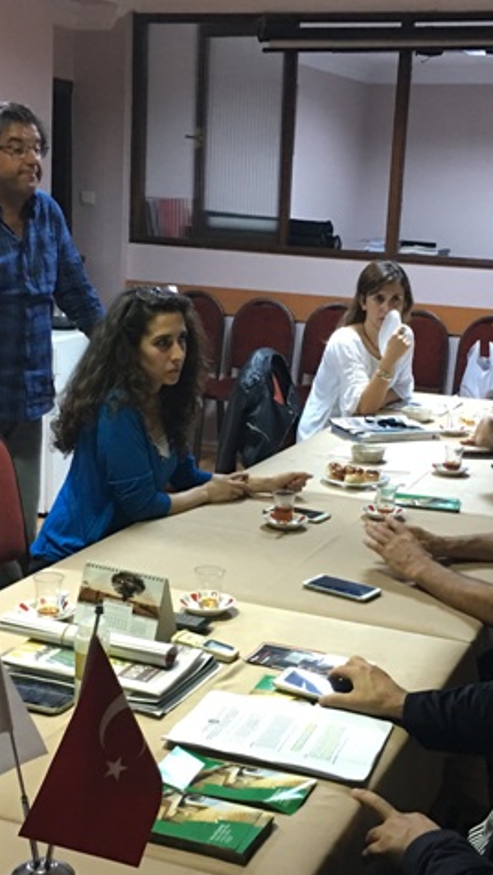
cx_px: 270
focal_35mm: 51
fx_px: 1184
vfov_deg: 40.5
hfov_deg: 23.5
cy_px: 502
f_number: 2.2
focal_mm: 4.15
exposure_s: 1/8
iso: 100
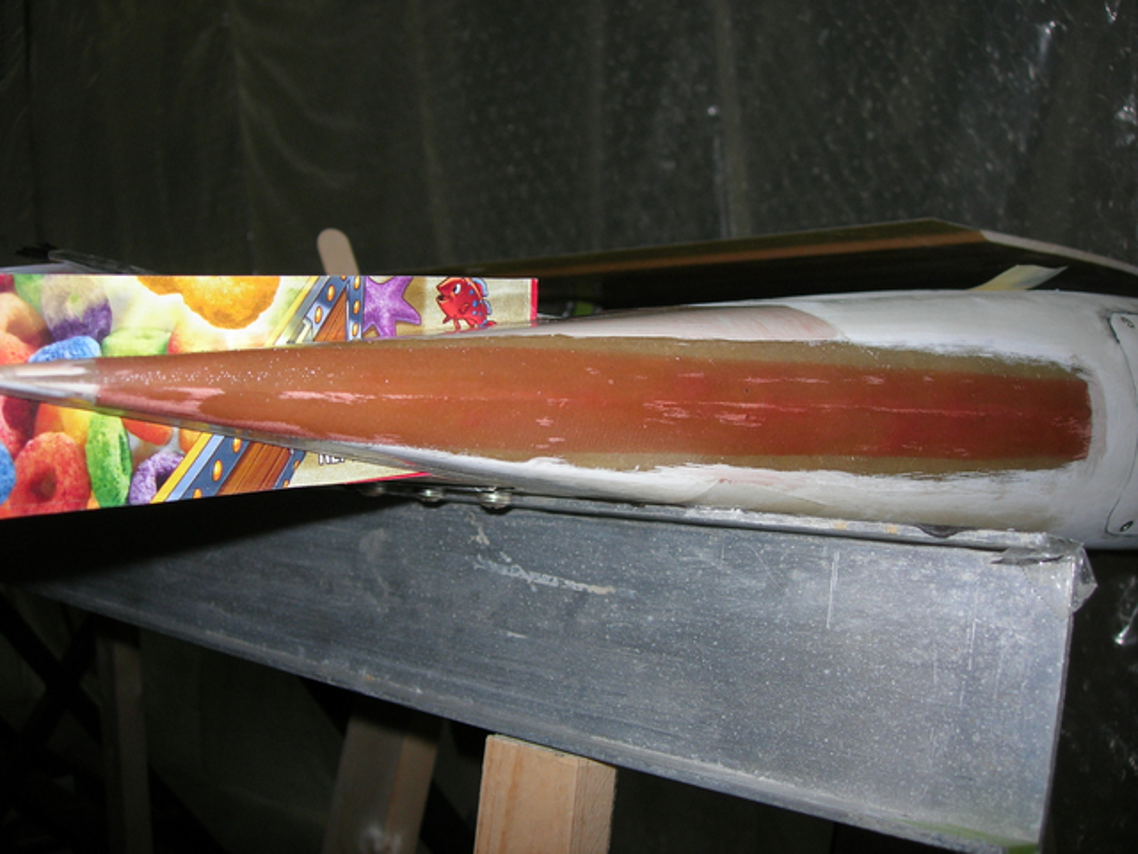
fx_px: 1249
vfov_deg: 37.7
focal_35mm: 38
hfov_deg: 49.0
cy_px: 427
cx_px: 569
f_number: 2.8
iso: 64
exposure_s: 1/60.1
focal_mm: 7.8
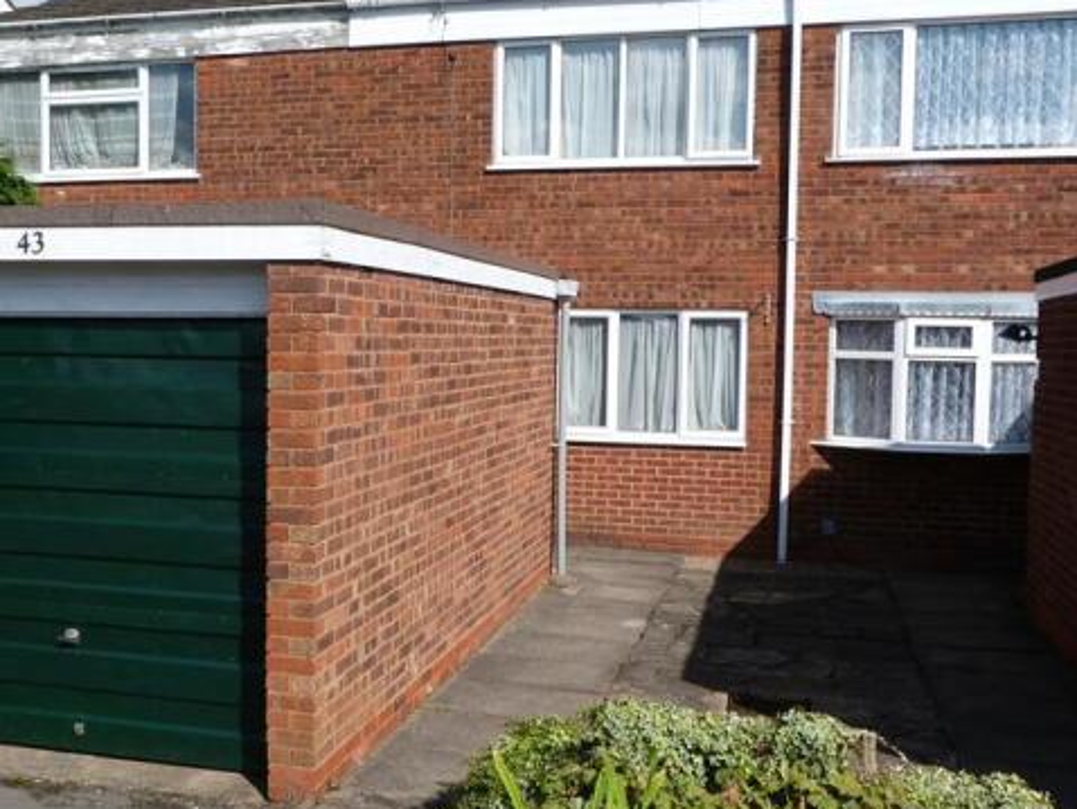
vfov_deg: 36.8
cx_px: 440
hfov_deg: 47.6
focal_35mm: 39
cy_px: 414
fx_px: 1214
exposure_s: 1/320
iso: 80
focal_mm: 5.7
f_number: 5.6
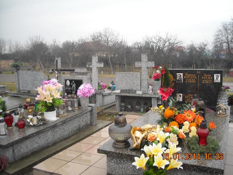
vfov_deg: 40.7
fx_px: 236
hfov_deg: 52.6
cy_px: 88
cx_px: 116
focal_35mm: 35
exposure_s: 1/60
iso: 87
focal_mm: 5.7
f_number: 2.8
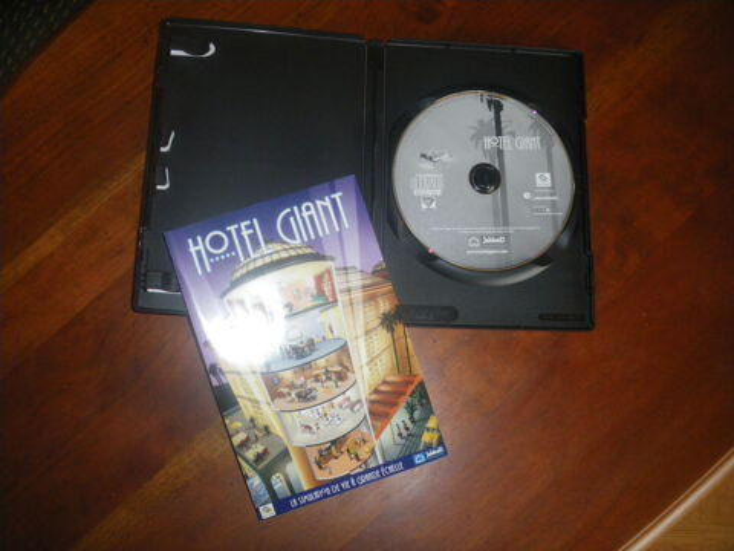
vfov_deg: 39.7
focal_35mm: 36
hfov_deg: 51.4
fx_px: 763
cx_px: 367
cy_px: 276
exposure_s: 1/50
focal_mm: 6.3
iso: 400
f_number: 3.5
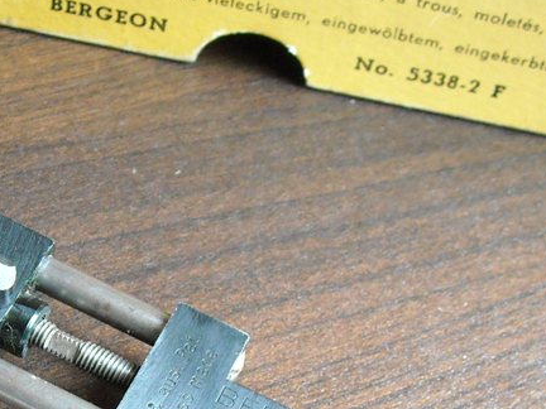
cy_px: 338
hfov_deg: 22.9
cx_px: 38
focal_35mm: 83
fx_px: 1309
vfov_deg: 17.6
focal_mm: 5.7
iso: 400
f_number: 2.8
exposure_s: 1/23
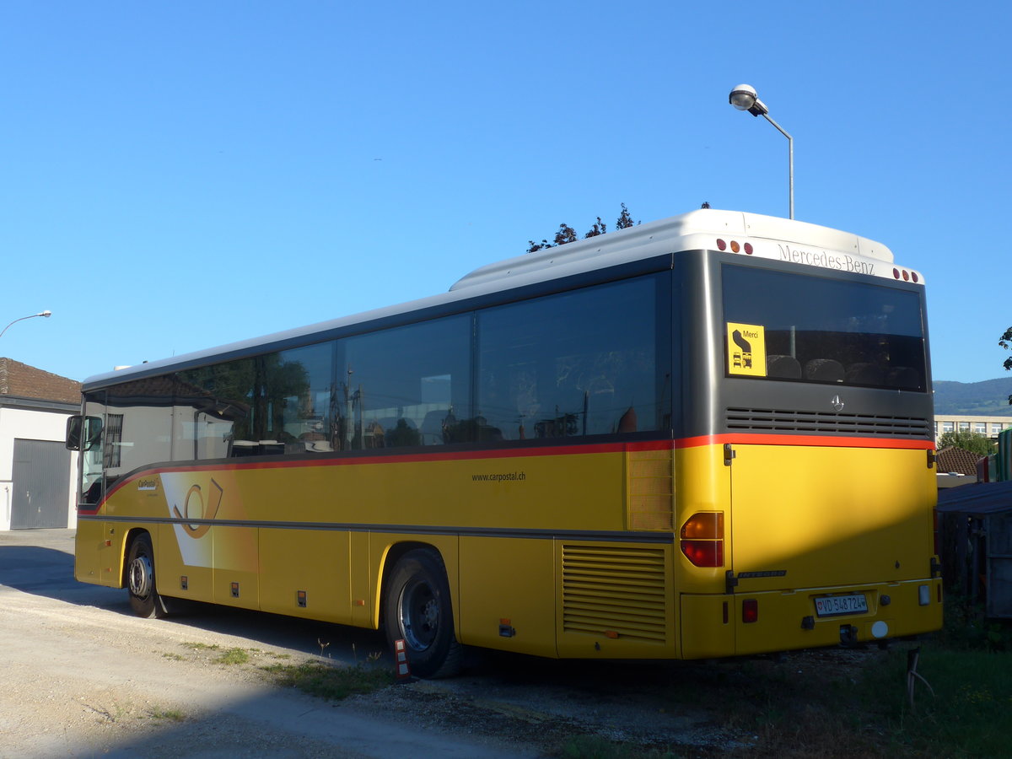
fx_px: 1286
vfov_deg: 32.9
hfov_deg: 42.9
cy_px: 380
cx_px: 506
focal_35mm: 44
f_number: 2.8
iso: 80
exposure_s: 1/1000
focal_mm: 9
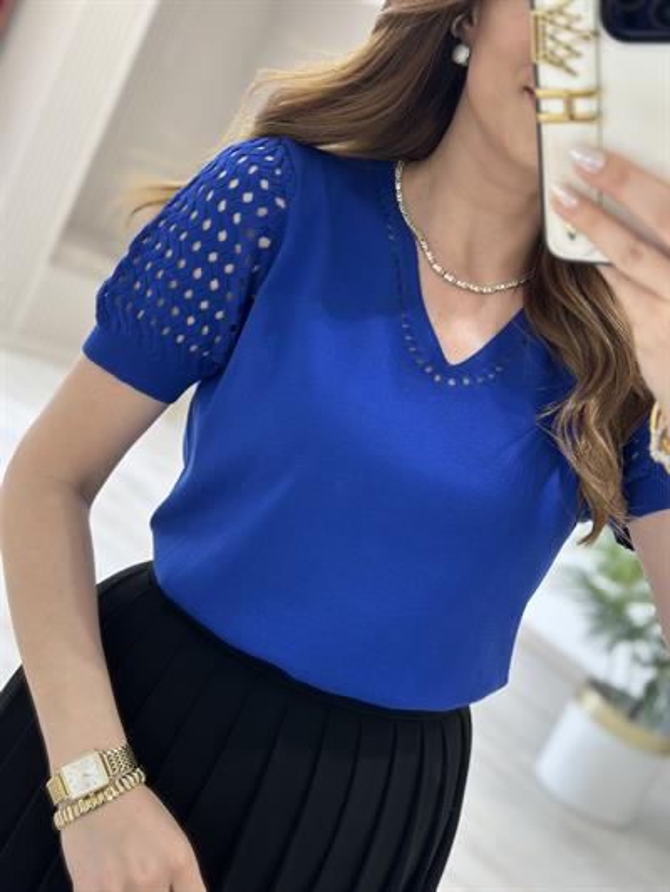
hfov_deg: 30.3
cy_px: 446
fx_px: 1238
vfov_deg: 39.6
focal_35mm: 48
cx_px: 335
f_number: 1.78
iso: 80
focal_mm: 6.86
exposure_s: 1/124
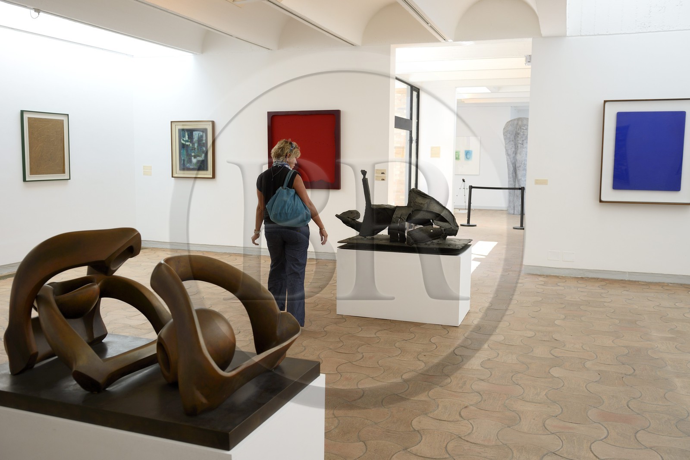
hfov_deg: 58.7
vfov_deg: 41.1
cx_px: 345
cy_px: 230
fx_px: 613
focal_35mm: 32
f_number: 4.5
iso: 200
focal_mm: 32
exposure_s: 1/125
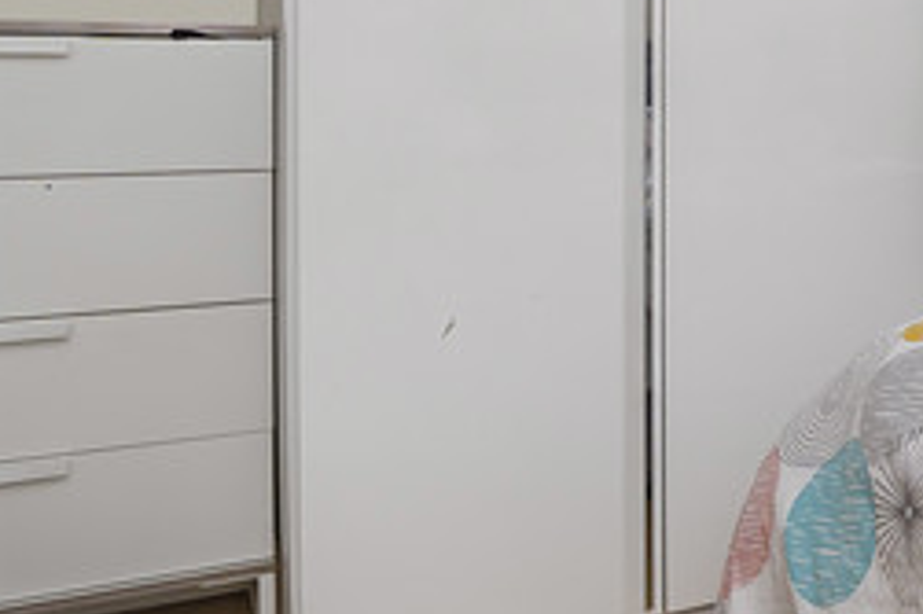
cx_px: 1287
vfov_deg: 26.5
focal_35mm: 49
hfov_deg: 29.5
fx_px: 1255
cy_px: 50
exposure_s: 1/8
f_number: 9
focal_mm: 12
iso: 320
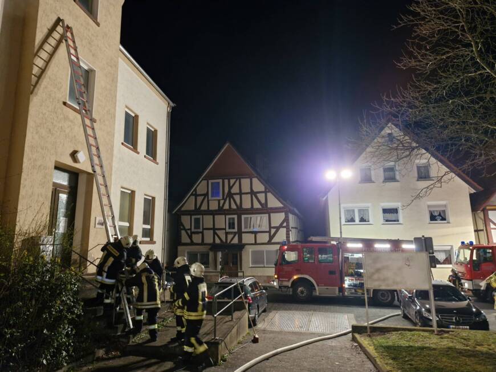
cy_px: 186
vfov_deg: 58.9
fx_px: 330
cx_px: 248
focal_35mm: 23
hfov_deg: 73.9
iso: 500
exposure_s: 1/25
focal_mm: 5.54
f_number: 1.8
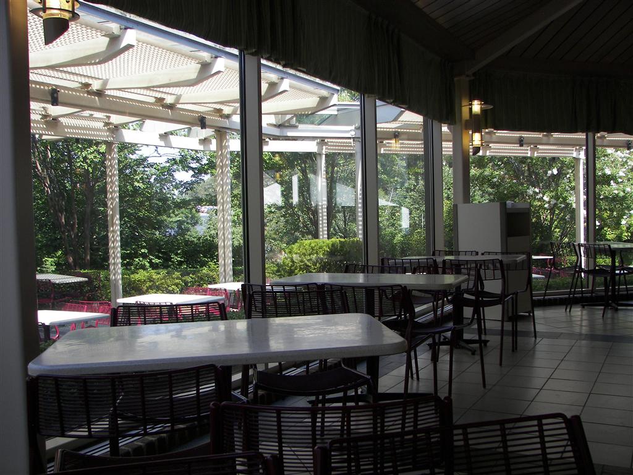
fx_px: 658
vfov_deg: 39.7
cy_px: 238
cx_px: 316
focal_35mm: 36
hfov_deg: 51.4
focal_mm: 6
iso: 64
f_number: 2.8
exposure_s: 1/320
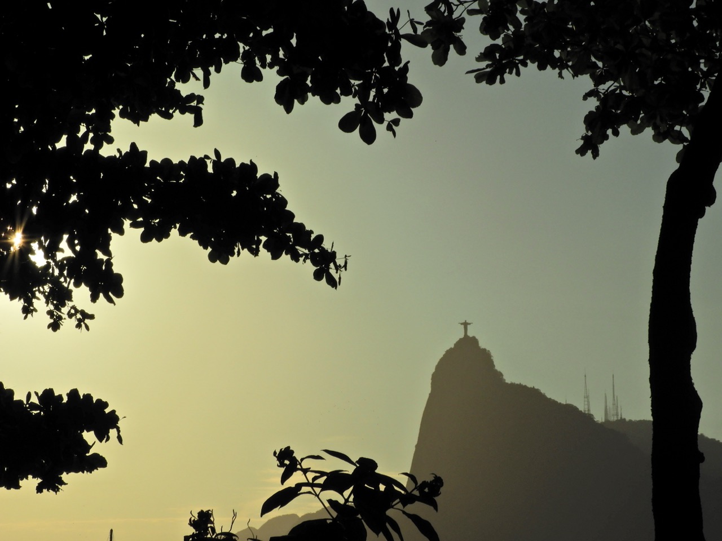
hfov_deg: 17.1
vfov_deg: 12.9
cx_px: 361
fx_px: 2399
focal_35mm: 115
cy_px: 270
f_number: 8
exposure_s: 1/3200
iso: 100
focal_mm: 20.6
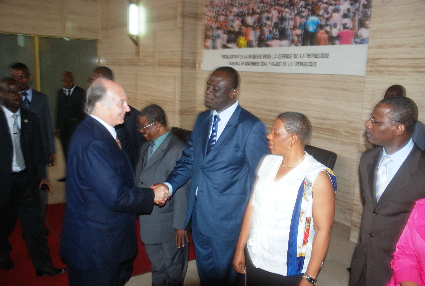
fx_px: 426
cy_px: 143
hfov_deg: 53.0
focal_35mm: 36
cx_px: 212
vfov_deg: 37.0
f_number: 4.5
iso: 500
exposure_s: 1/60
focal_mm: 24
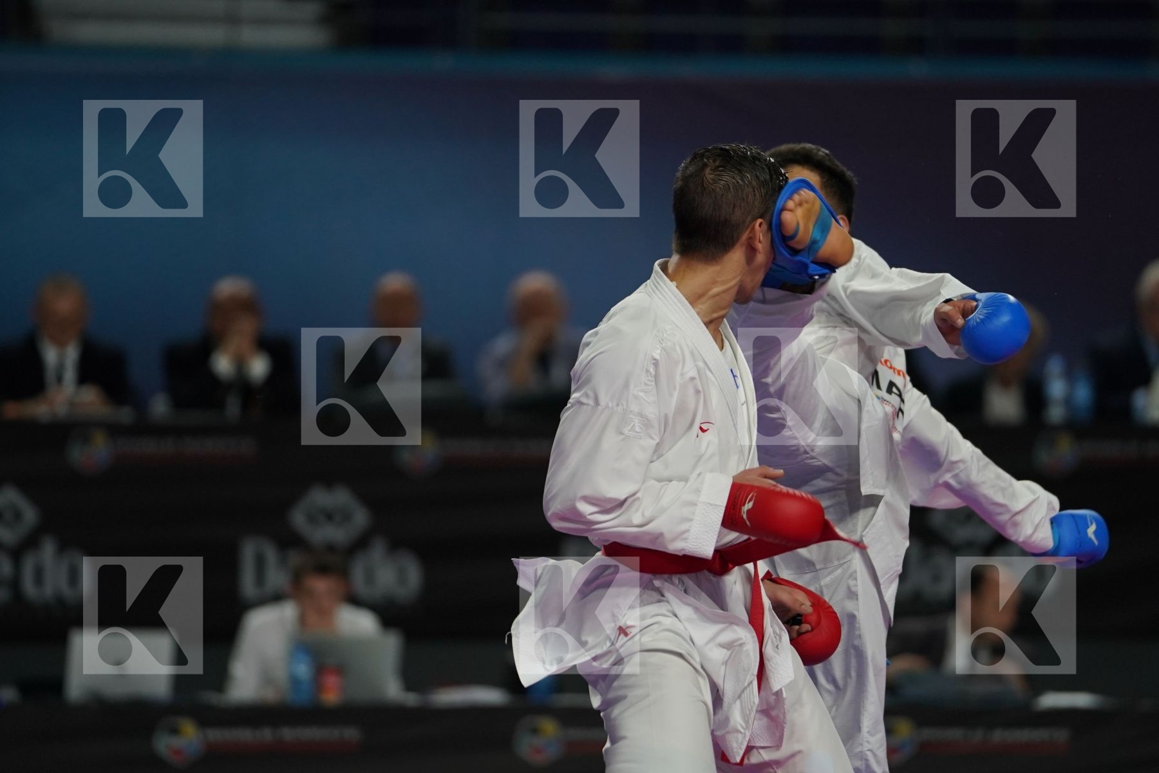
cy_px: 386
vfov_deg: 4.6
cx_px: 580
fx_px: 9658
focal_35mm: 300
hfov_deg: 6.9
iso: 1000
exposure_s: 1/1000
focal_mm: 200
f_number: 2.8
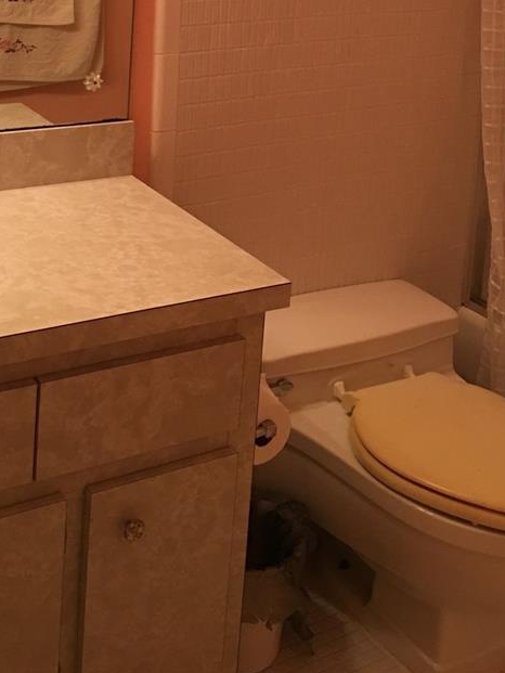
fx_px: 1089
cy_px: 25
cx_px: 225
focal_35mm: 56
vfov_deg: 32.1
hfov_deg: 26.1
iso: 100
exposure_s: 1/15
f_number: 2.2
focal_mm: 4.15
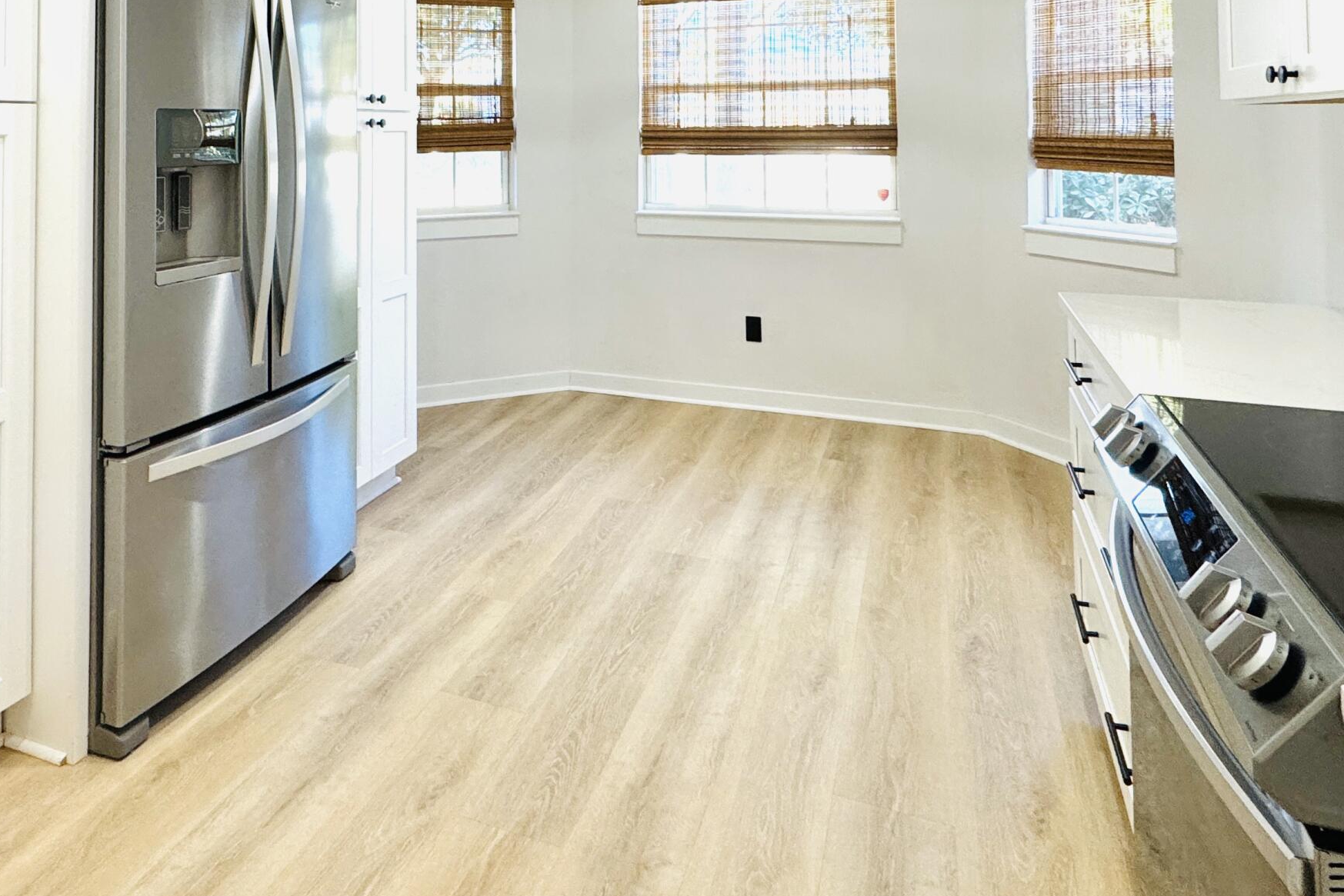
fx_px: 933
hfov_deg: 70.8
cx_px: 541
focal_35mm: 25
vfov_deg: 46.6
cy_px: 99
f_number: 2.2
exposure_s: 1/120
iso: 250
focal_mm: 2.22
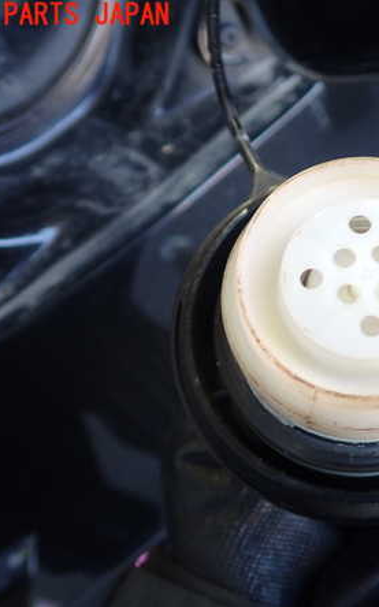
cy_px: 306
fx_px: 712
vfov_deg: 46.2
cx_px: 331
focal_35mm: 43
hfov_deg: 28.8
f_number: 2.3
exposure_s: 1/50
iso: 200
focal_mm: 5.4
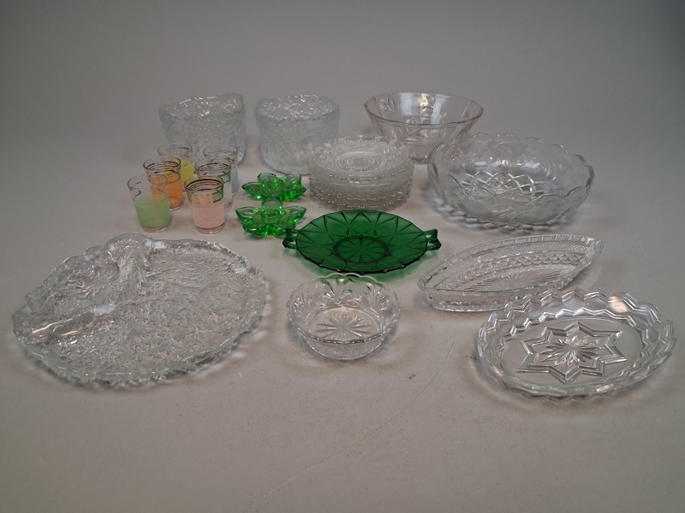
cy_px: 256
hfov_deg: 65.3
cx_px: 342
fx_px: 534
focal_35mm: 27
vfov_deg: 51.4
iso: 250
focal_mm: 4
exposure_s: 1/100
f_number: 1.8
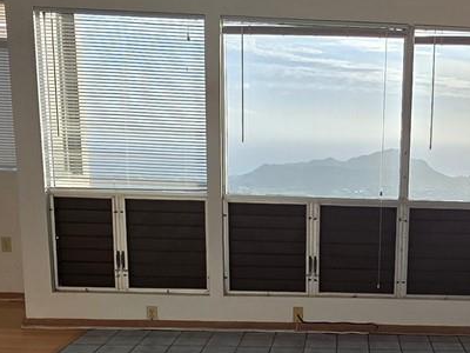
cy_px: 307
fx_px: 706
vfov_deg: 27.2
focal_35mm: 52
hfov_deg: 35.1
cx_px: 407
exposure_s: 1/315
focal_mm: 2.2
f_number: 1.9
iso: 40
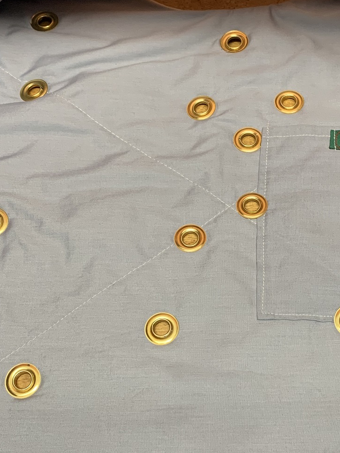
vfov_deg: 35.5
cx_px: 242
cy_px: 248
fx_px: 707
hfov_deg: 26.8
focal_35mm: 54
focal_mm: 4.25
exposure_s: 1/60
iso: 100
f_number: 1.8
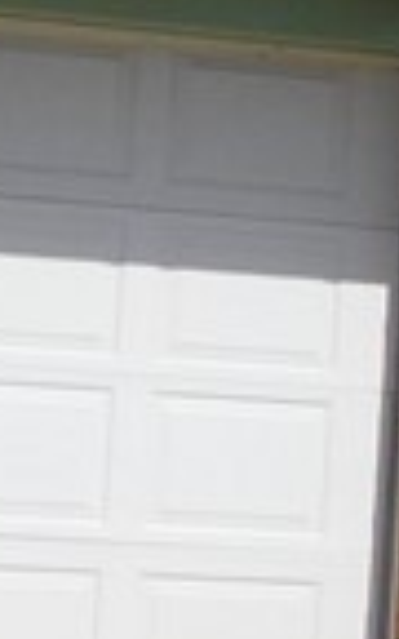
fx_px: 4715
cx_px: 1210
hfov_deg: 4.6
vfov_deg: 7.7
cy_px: 138
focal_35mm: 271
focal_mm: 6.3
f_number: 7
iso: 125
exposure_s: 1/500
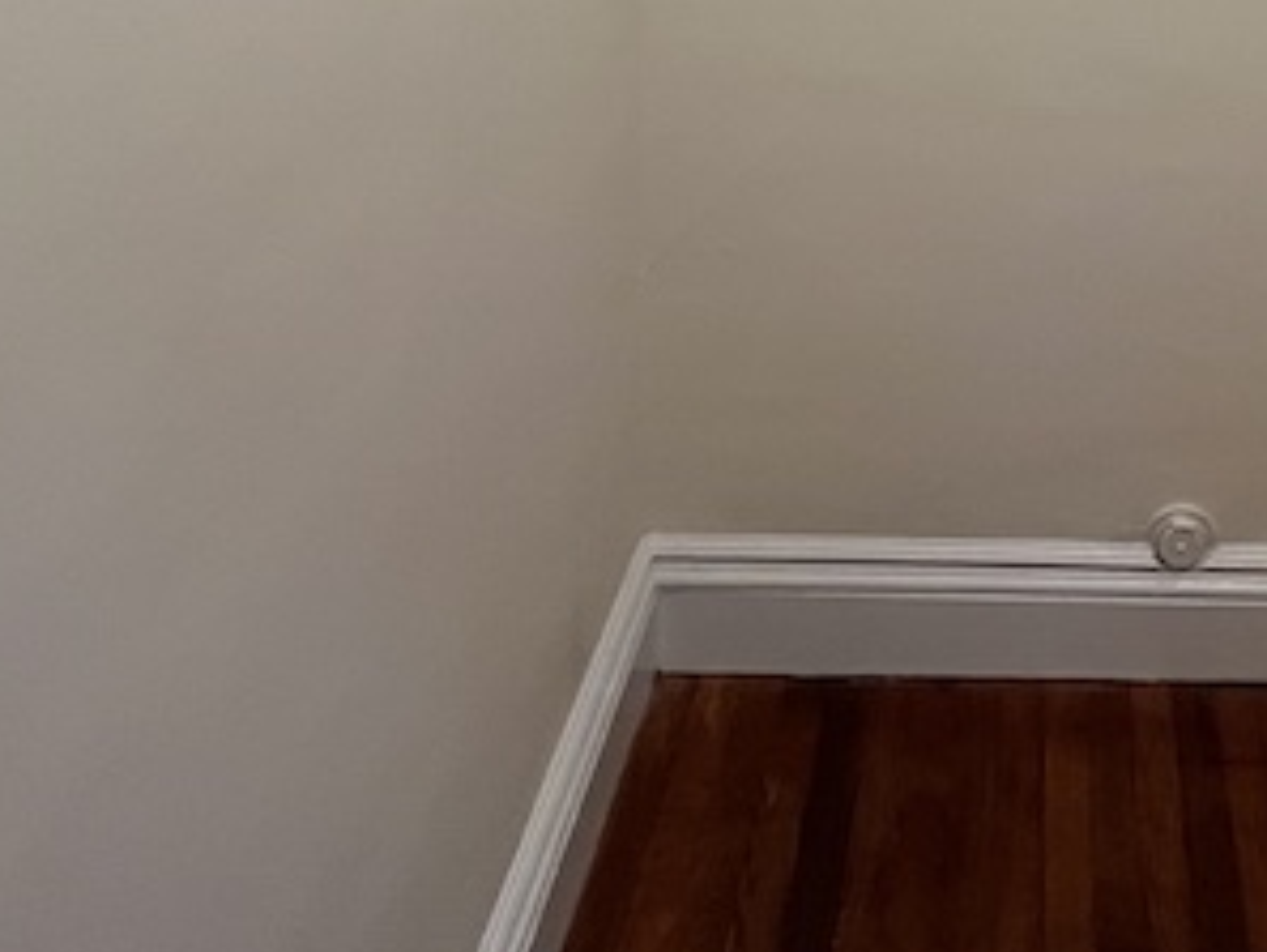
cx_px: 1113
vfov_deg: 32.5
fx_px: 1282
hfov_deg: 47.8
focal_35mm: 35
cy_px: -231
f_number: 1.8
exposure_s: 1/60
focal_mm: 1.57
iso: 500
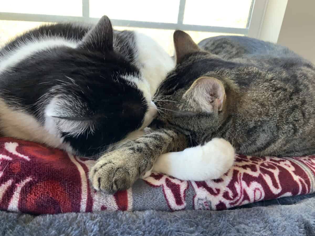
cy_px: 118
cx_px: 158
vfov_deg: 48.2
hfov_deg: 61.7
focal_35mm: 29
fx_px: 264
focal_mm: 3
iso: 100
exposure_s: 1/60
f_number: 1.8
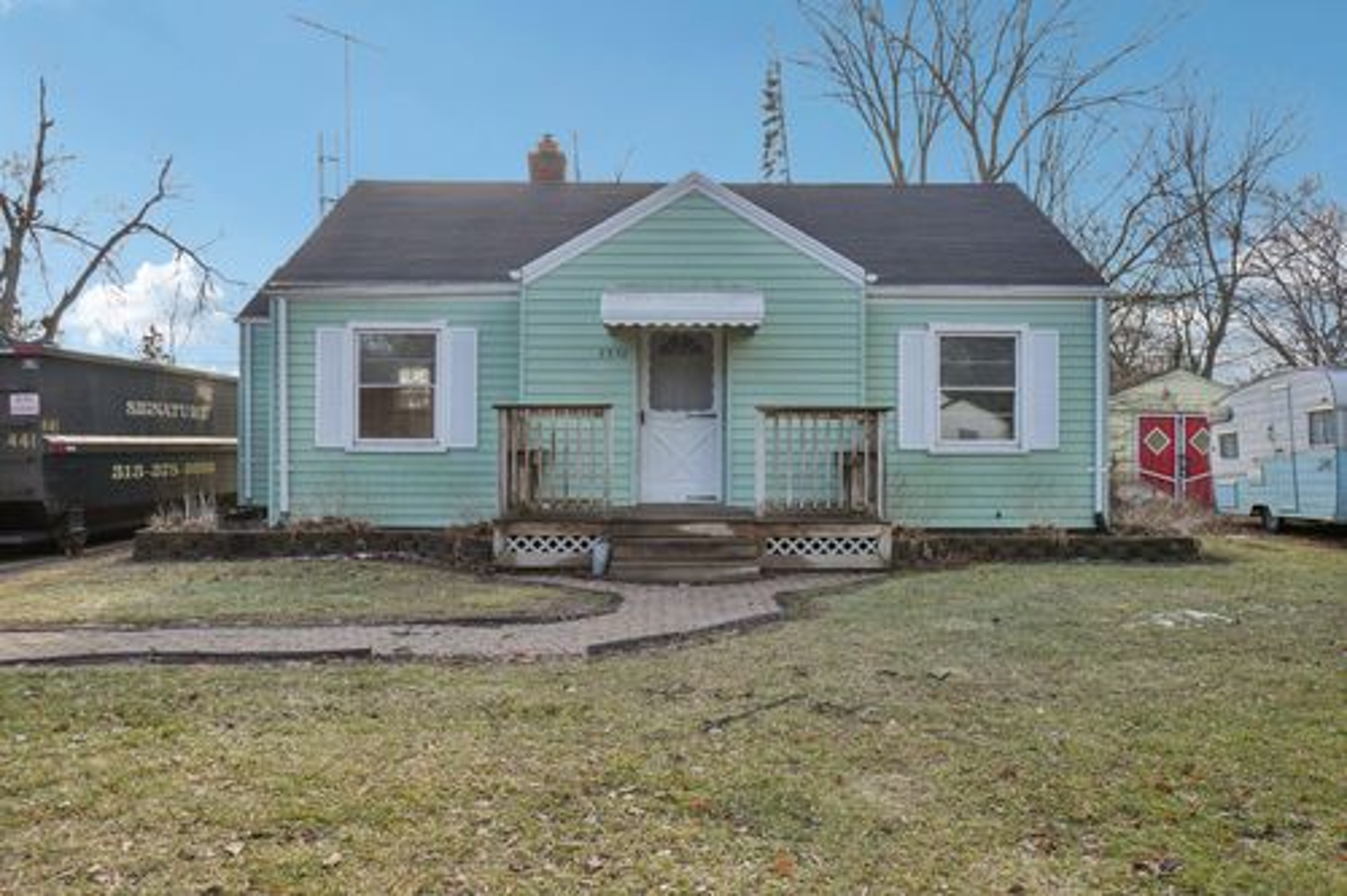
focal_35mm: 27
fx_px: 1010
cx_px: 674
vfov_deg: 47.9
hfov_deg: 67.4
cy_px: 448
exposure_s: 1/60
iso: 100
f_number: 8
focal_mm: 18
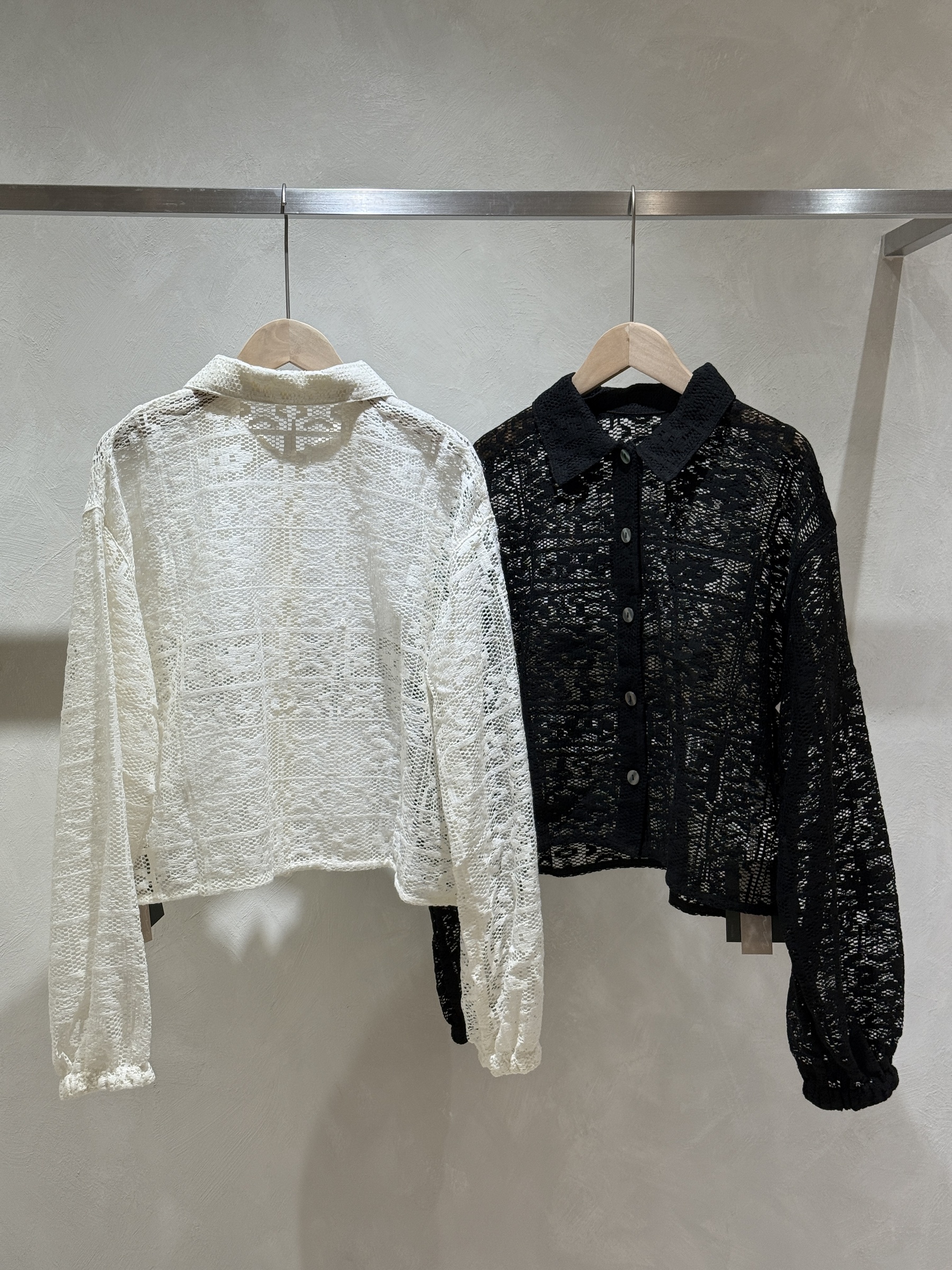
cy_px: 635
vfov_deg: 39.7
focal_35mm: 48
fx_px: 1760
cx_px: 476
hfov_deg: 30.3
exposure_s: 1/120
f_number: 1.78
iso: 80
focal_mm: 6.76
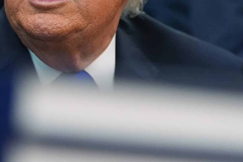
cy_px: 32
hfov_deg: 7.0
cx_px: 49
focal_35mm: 292
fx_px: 1971
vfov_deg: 4.7
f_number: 2.8
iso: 4000
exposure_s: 1/320
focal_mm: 115
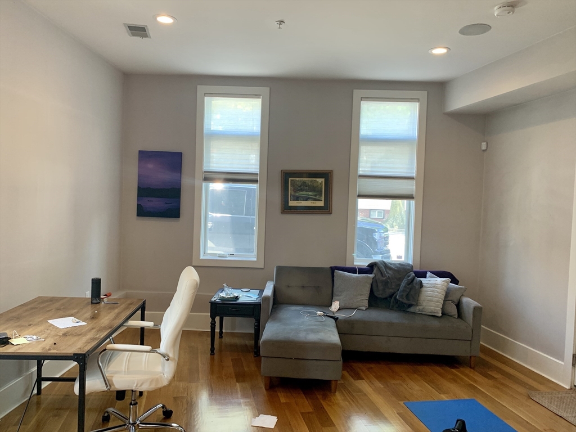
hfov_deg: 67.3
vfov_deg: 53.1
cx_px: 288
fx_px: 433
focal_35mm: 26
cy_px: 216
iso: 100
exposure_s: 1/60
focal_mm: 4.25
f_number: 1.8
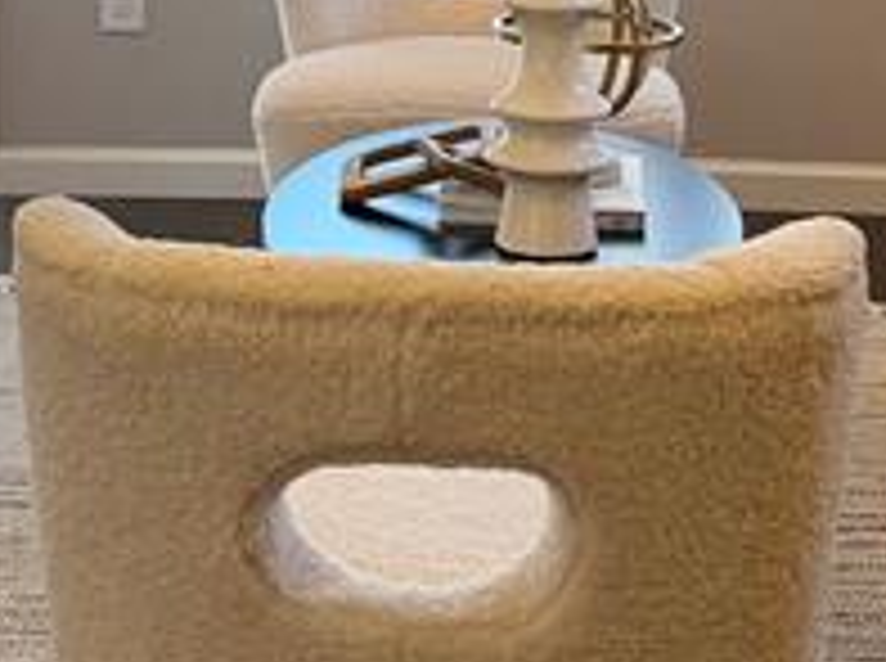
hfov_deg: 15.8
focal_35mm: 125
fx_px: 3194
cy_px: -385
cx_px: 382
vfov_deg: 11.3
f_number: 1.78
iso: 125
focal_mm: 6.76
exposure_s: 1/199
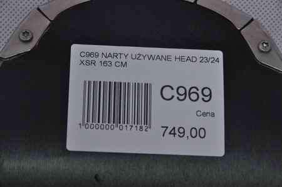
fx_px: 1232
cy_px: 94
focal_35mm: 158
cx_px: 141
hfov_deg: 13.1
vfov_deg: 8.7
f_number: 9.5
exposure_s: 1/125
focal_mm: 105
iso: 3200
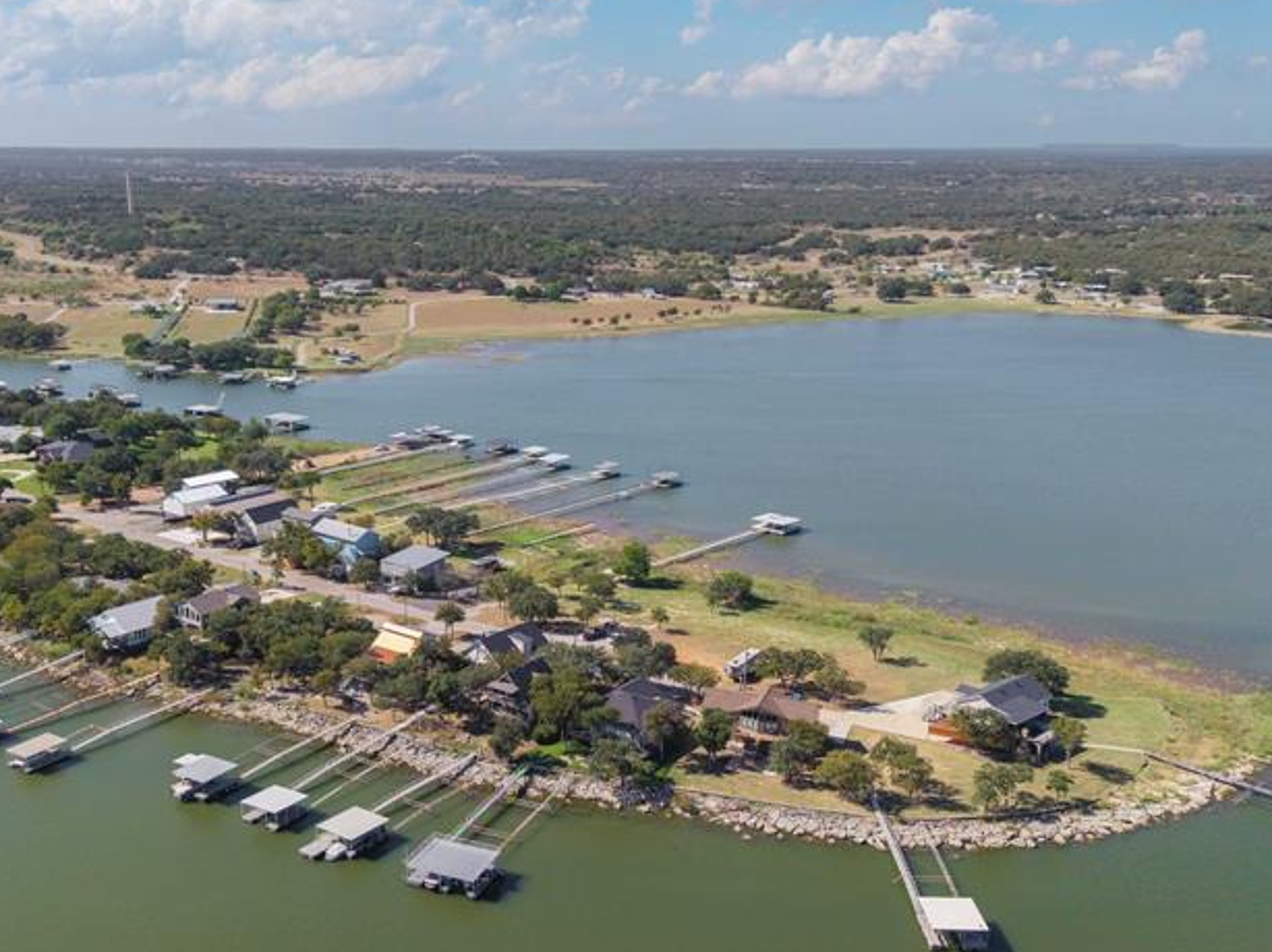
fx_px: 1469
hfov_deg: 46.6
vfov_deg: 35.9
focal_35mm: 40
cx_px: 524
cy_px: 535
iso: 210
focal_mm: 8.67
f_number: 1.8
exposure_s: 1/3200
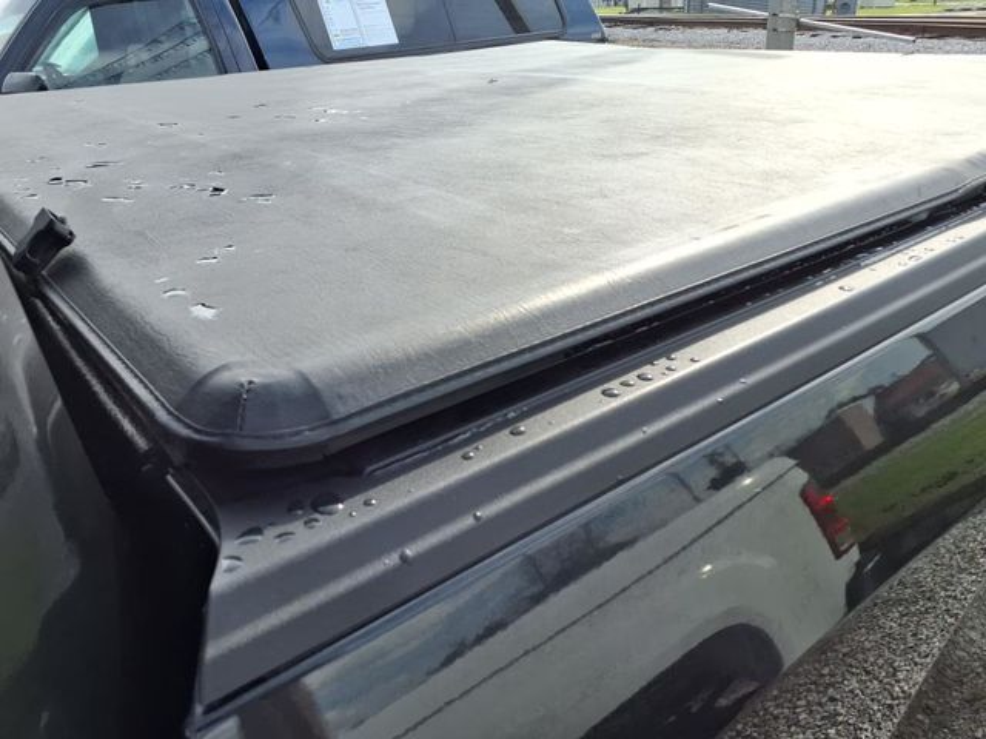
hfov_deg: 65.3
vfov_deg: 51.4
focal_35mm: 27
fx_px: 769
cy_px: 370
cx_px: 493
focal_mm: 3.58
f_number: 1.9
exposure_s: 1/833
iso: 40
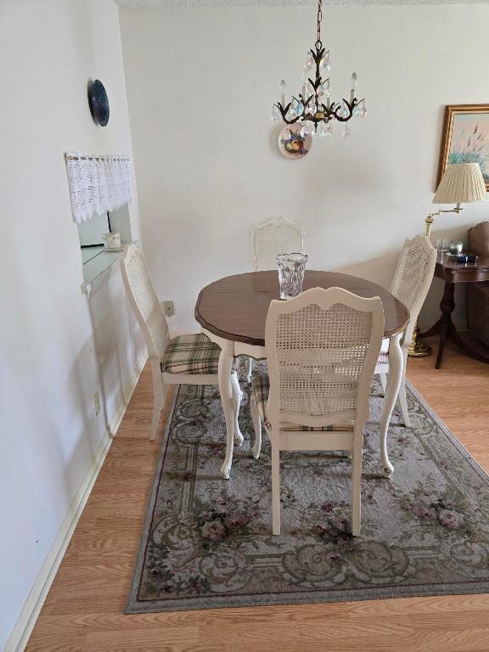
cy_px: 326
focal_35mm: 23
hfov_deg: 58.9
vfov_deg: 73.9
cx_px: 244
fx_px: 433
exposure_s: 1/120
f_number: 1.7
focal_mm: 6.3
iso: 500
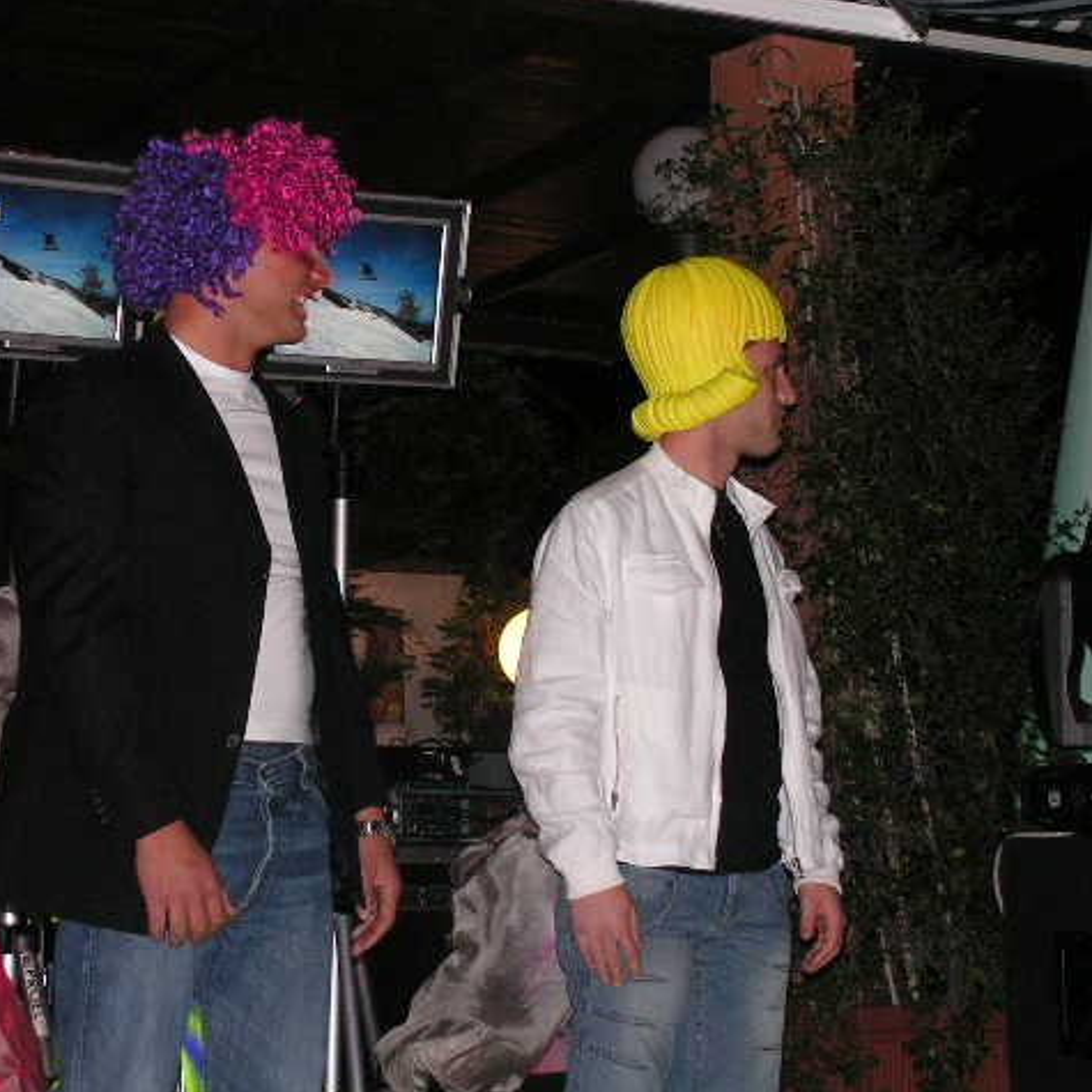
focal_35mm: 81
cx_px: 395
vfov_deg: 21.4
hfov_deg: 21.3
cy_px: 545
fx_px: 2891
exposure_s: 1/80
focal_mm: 11.4
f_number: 3.3
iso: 200
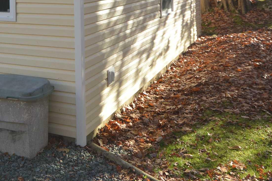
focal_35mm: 54
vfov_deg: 23.2
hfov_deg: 35.2
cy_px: -26
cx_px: 47
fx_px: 411
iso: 200
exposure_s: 1/200
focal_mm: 13
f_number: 7.1
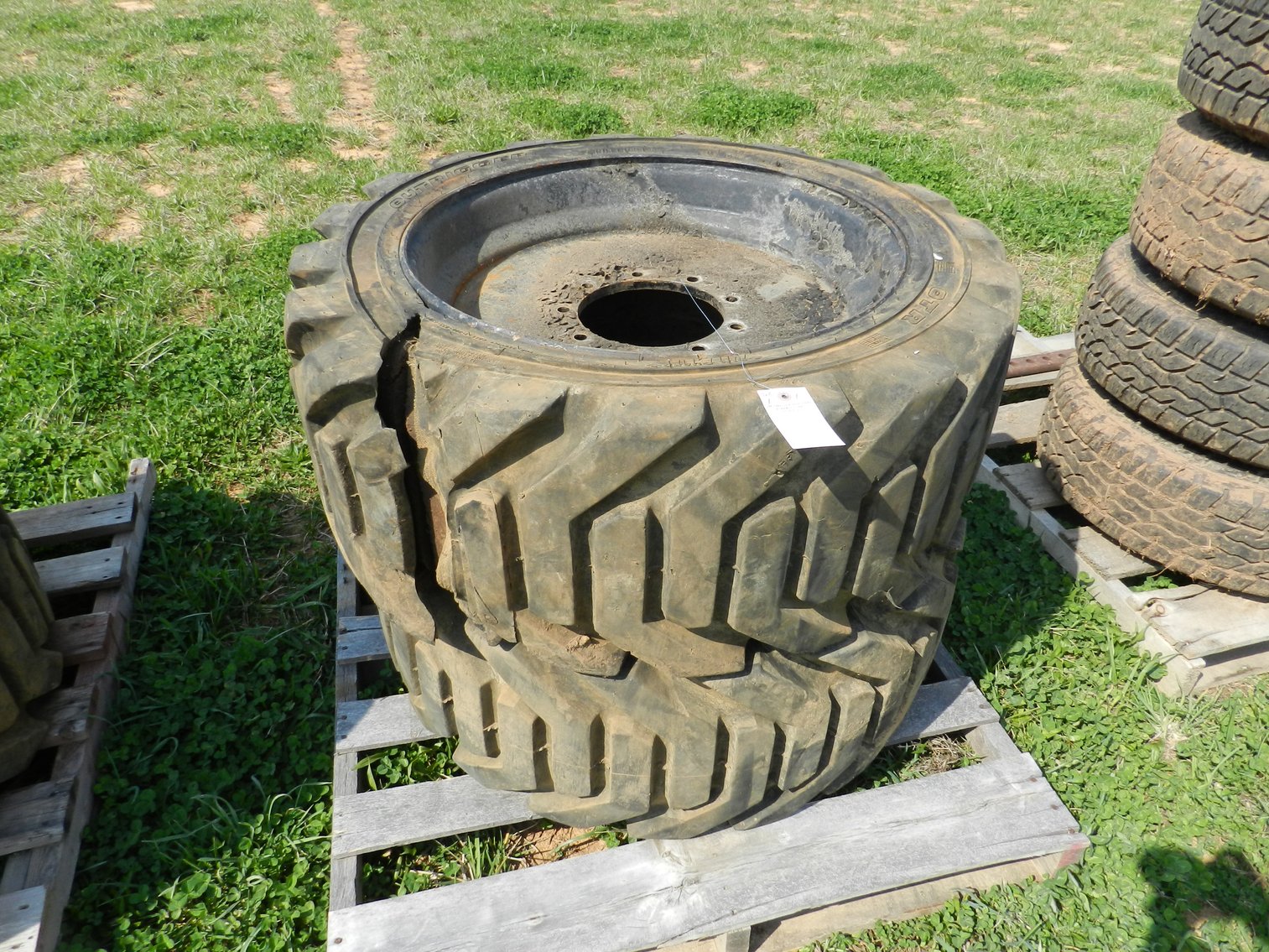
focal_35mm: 23
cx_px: 634
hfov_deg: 73.9
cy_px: 476
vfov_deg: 58.9
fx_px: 843
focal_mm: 4
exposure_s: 1/1000
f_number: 3.4
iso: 160
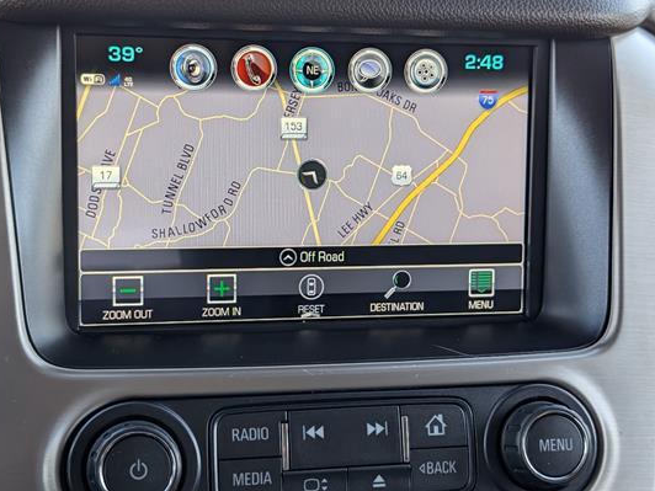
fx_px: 1116
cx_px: 341
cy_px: 276
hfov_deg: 32.7
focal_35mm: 59
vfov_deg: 24.8
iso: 249
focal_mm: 6.9
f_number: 1.68
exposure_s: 1/667
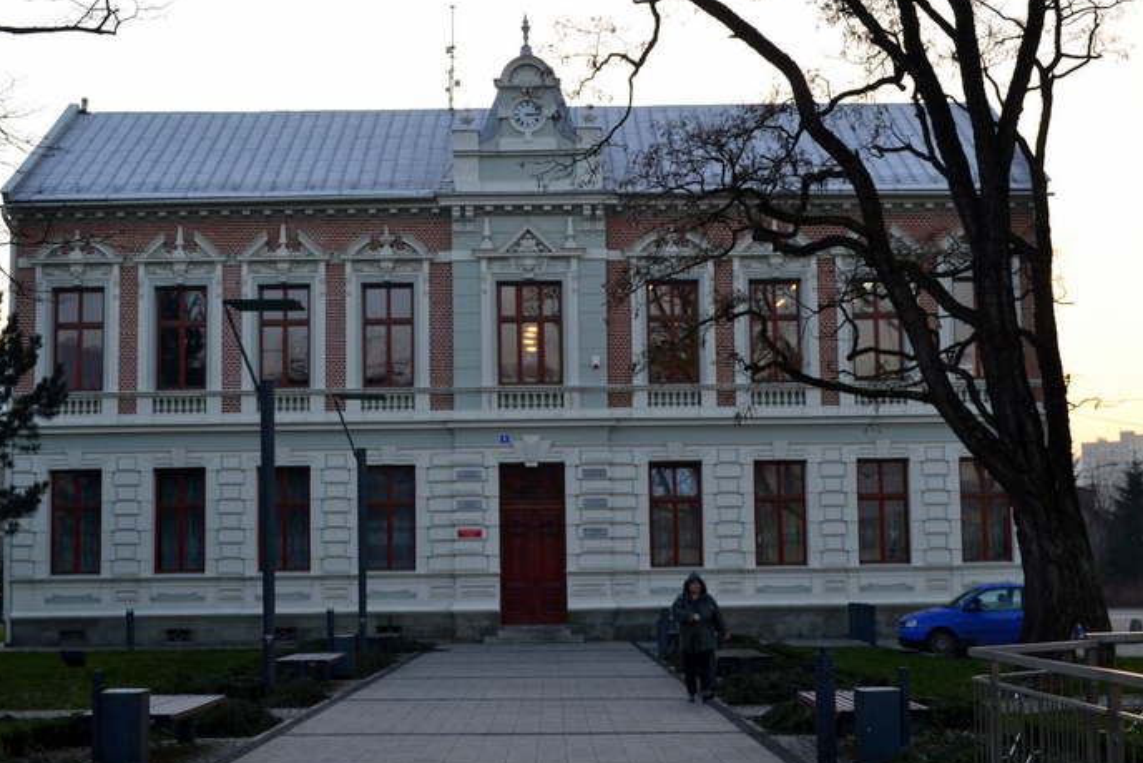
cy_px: 406
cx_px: 573
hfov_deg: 39.2
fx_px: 1606
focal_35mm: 51
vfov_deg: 26.7
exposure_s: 1/100
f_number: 9
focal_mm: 29
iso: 400
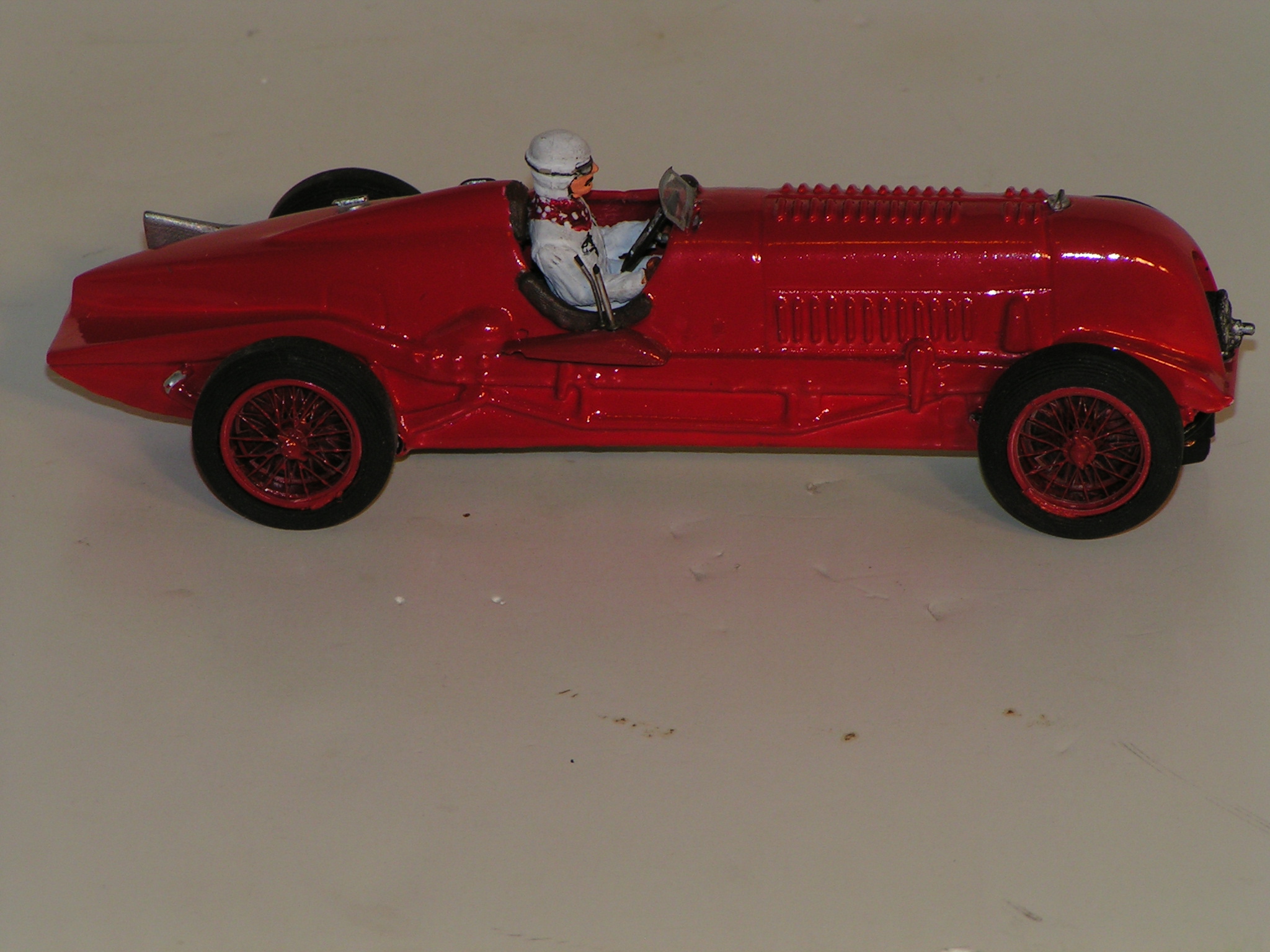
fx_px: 8658
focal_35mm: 236
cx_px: 635
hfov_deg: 8.4
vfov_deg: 6.3
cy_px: 476
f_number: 5.6
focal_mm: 36.1
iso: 50
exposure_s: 1/250
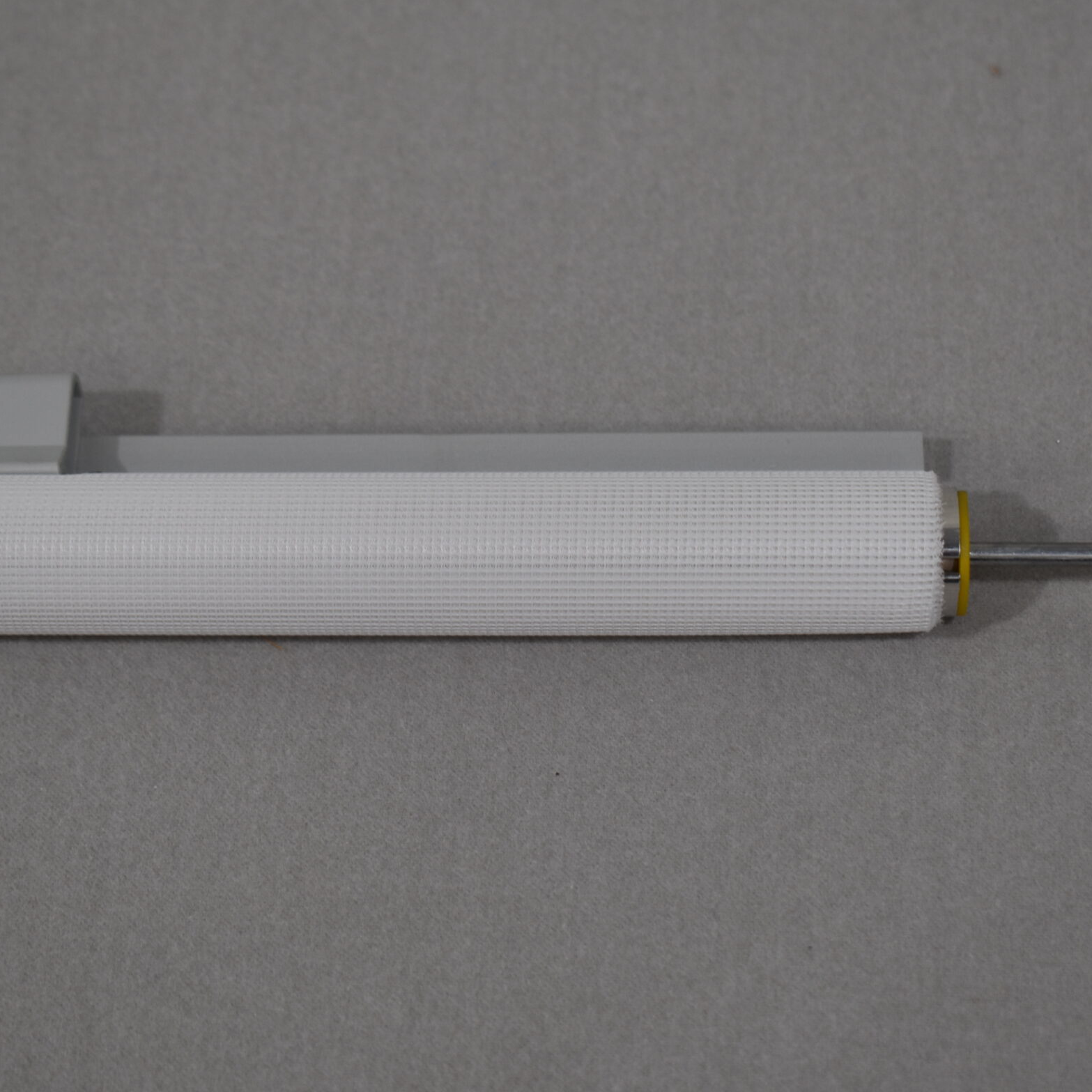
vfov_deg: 17.4
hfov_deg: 17.4
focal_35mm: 100
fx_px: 3569
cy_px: 527
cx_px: 597
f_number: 5.6
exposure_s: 1/125
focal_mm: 48
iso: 250
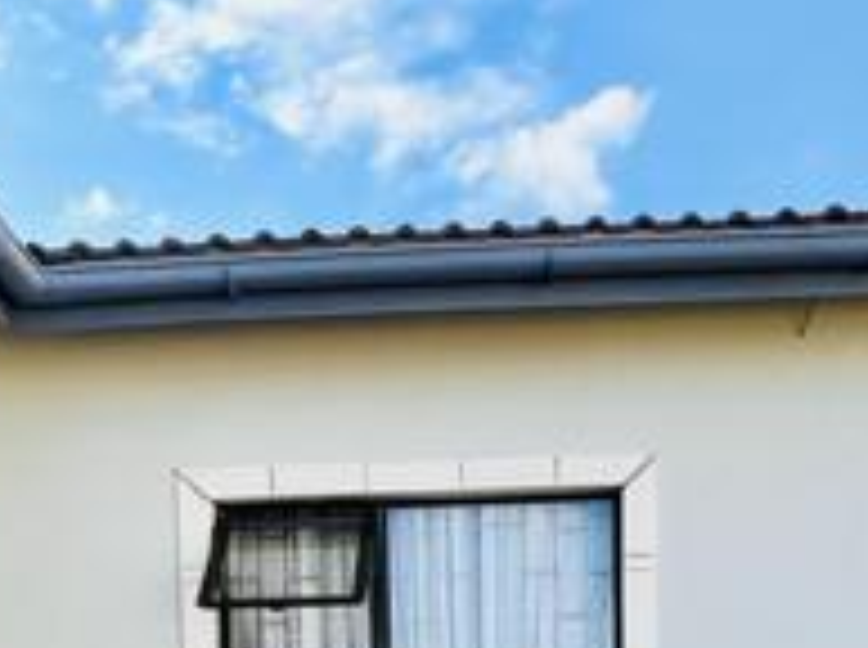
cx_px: 445
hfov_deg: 35.6
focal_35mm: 54
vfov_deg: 22.9
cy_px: 914
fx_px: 1352
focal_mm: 1.57
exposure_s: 1/453
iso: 32
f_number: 1.8
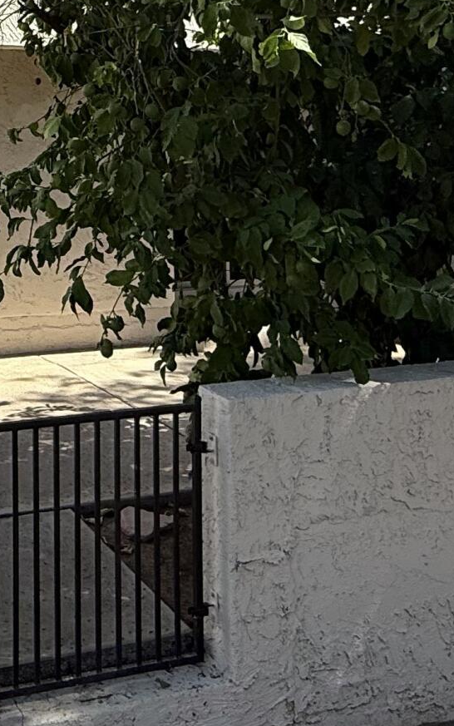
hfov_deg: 23.5
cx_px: -65
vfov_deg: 37.0
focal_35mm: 51
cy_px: 72
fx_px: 1009
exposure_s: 1/1235
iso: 50
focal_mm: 2.22
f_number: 2.2
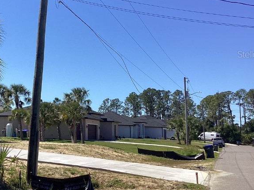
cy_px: 54
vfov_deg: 26.3
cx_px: 54
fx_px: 404
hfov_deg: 34.0
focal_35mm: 55
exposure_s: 1/1431
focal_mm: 3.3
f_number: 2.4
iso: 25
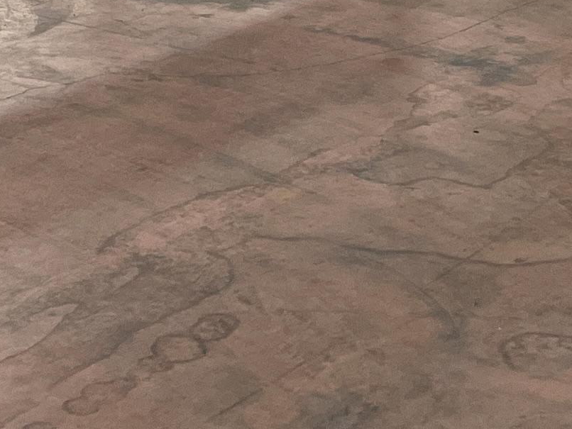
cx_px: -130
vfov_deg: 9.9
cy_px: -639
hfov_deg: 14.6
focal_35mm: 130
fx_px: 2149
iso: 100
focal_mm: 5.7
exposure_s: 1/100
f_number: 1.5
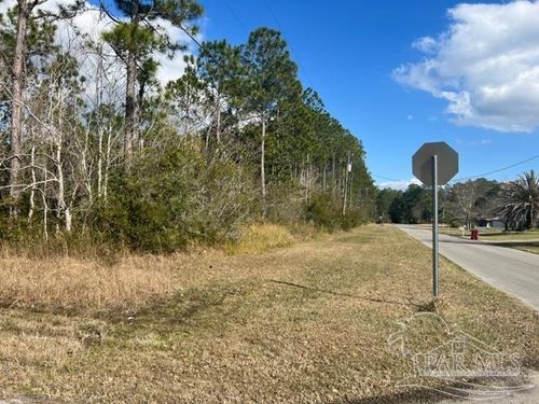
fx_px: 405
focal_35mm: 26
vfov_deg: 53.1
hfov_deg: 67.3
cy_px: 202
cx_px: 270
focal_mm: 5.7
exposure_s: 1/3968
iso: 50
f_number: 1.5
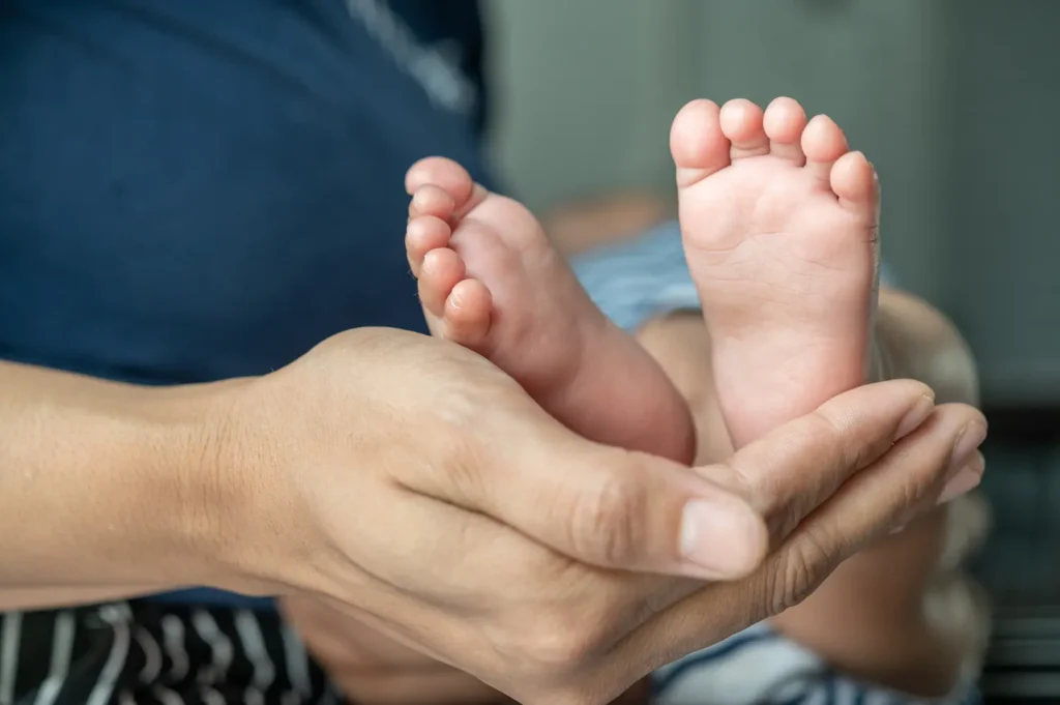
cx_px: 530
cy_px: 352
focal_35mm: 60
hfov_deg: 33.4
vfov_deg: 22.6
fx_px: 1765
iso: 400
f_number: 5
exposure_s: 1/125
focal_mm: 60
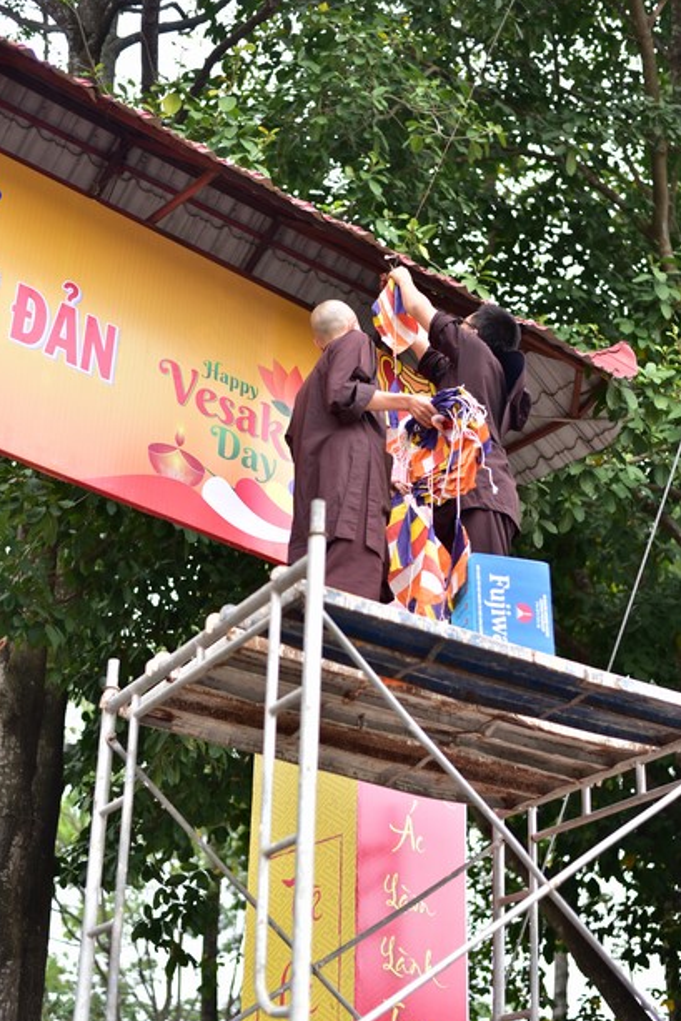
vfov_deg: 37.5
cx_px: 350
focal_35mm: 53
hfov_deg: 25.5
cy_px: 521
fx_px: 1503
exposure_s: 1/160
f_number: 2.2
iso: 200
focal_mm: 50
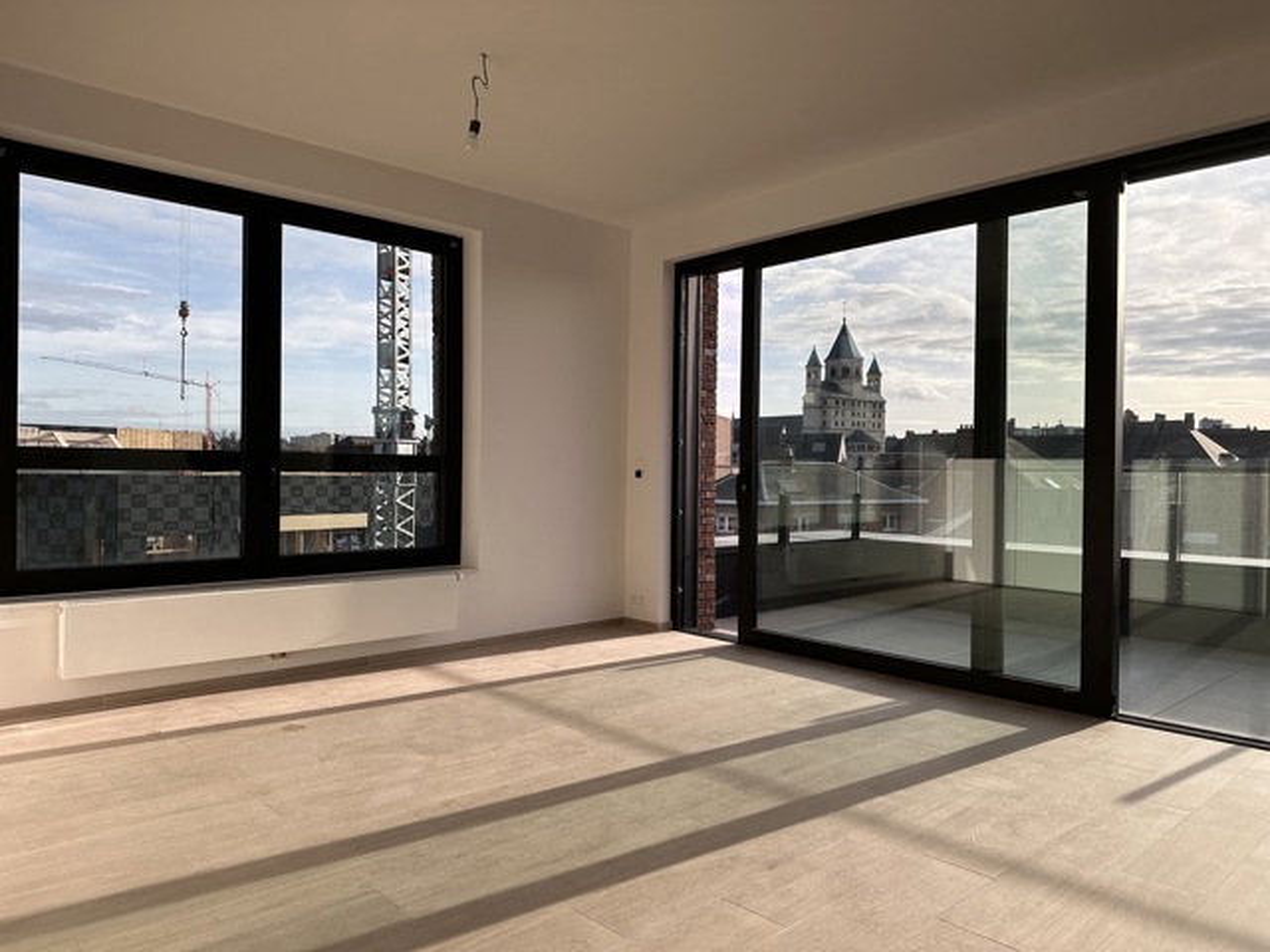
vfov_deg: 56.8
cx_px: 635
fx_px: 881
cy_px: 476
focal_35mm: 24
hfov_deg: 71.6
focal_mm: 6.86
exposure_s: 1/2353
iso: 80
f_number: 1.78
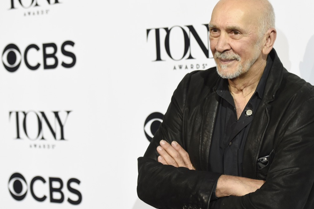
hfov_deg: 24.2
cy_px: 108
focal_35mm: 84
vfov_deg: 16.3
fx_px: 733
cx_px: 172
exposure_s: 1/640
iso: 2000
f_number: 3.2
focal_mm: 70
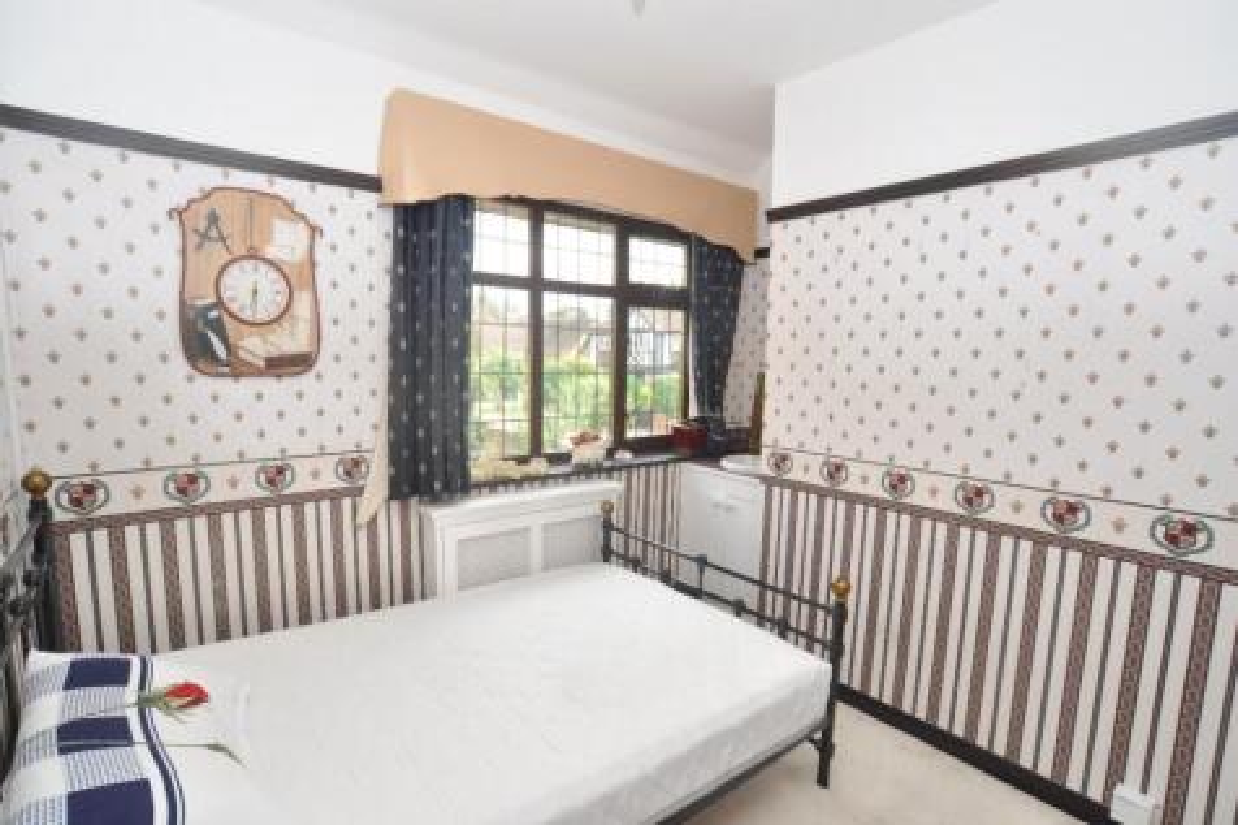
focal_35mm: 16
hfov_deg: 95.0
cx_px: 619
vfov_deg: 72.0
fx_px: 567
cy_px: 412
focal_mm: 11
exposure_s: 1/125
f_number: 5.6
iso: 200
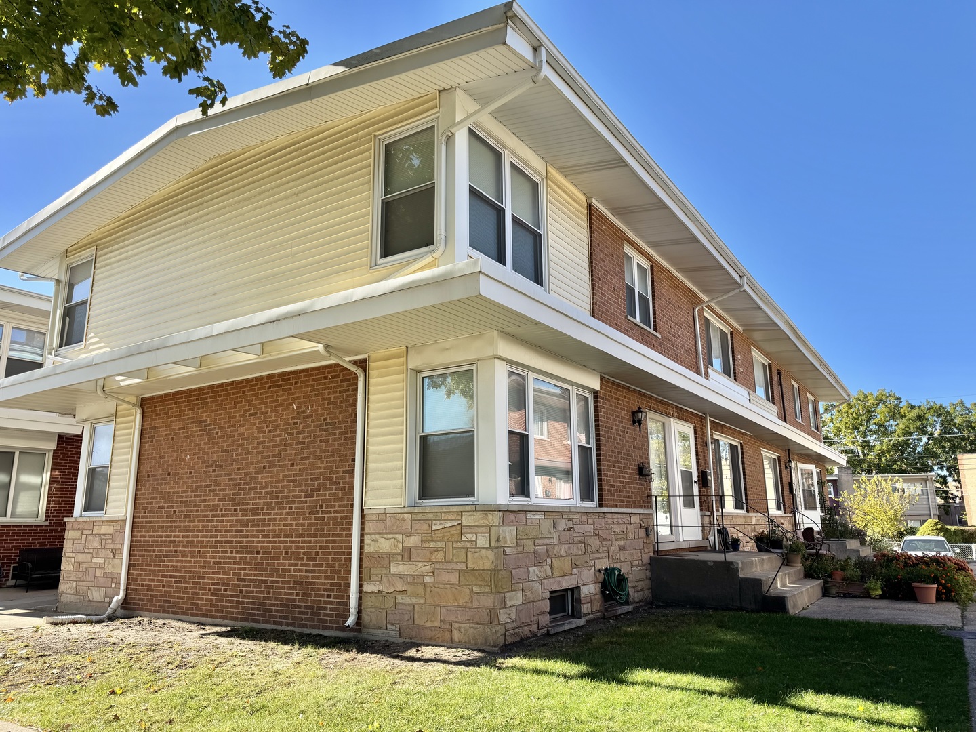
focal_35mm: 24
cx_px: 488
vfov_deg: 56.8
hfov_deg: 71.6
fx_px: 677
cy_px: 366
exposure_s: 1/1560
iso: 80
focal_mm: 6.76
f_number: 1.78
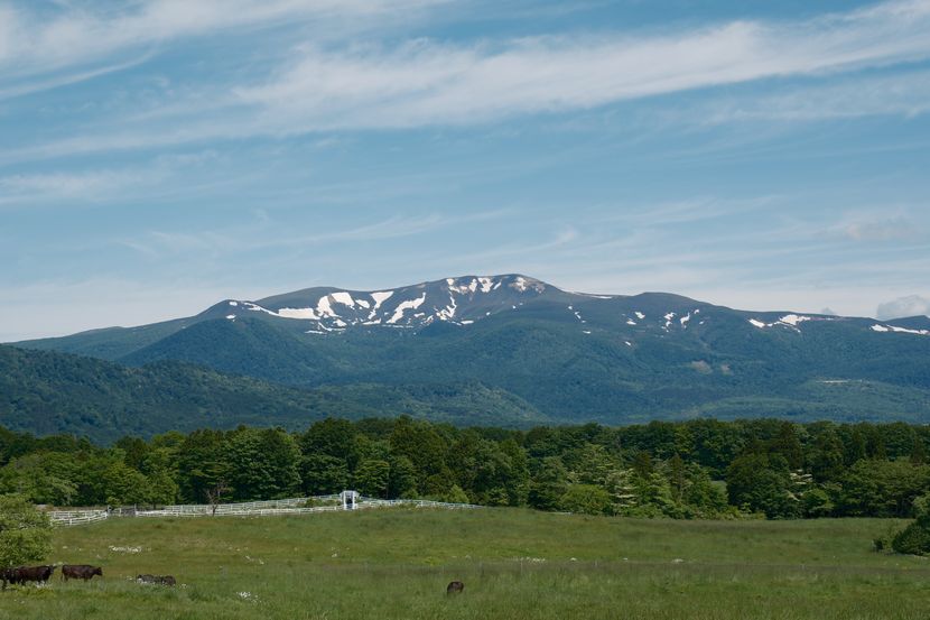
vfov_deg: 18.7
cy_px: 310
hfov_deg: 27.7
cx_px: 465
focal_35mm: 73
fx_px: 1885
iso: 125
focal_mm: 48.5
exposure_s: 1/500
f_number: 6.4
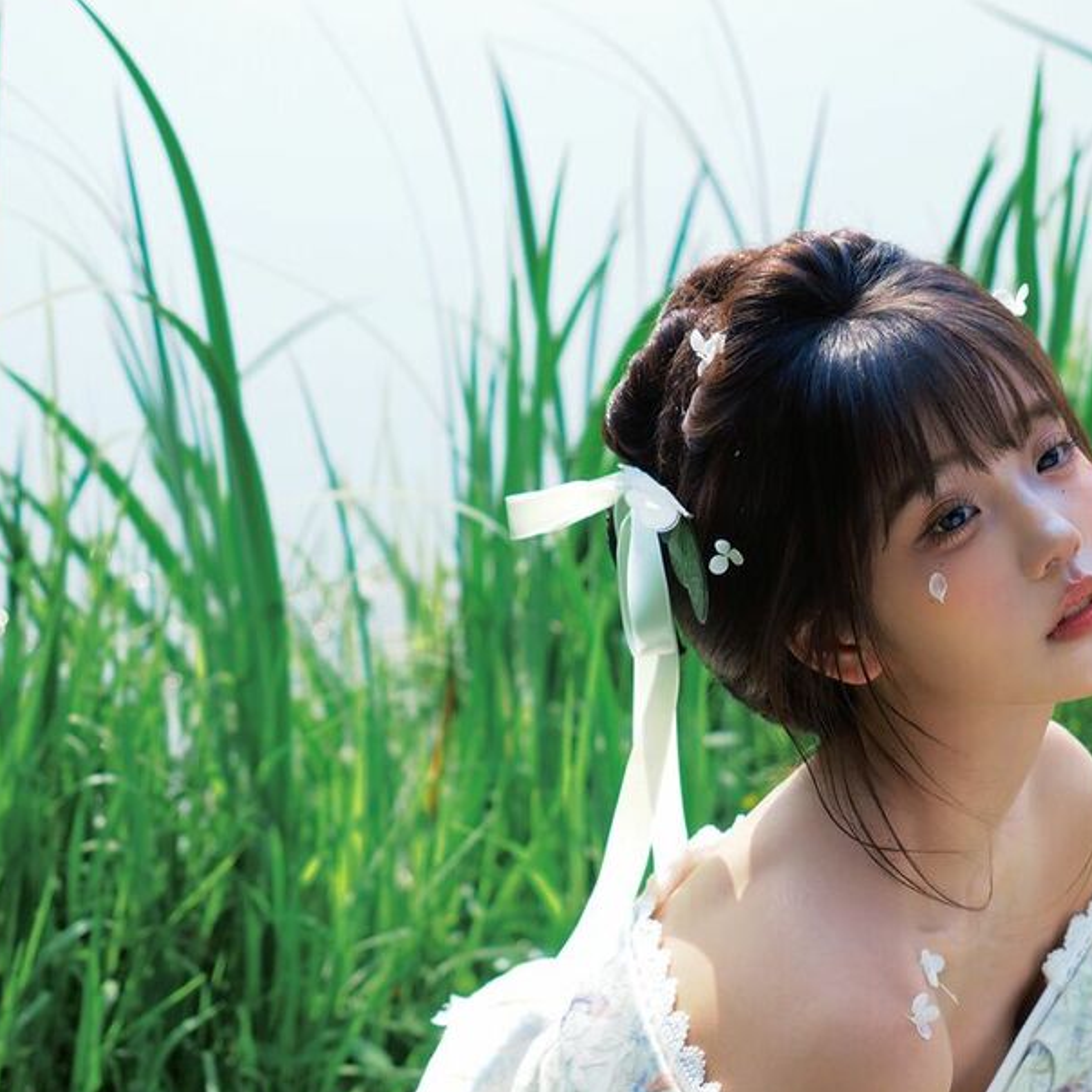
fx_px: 4390
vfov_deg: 14.2
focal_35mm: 123
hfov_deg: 14.2
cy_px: 494
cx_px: 613
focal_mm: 40
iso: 500
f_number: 2.8
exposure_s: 1/2500
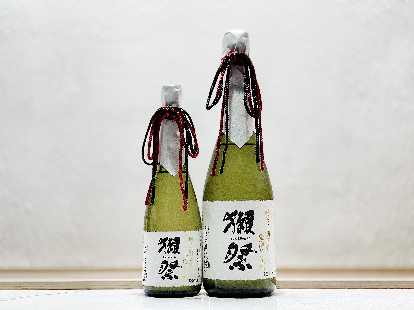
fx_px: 622
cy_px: 155
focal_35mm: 52
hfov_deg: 36.8
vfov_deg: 28.0
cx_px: 207
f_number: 2
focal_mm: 6
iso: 100
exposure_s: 1/100
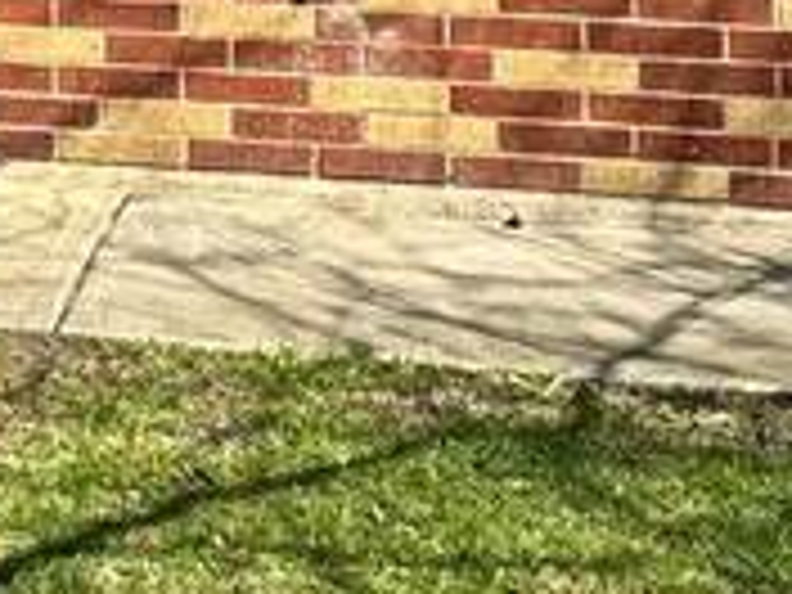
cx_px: -63
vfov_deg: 12.9
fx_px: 2334
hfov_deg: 18.6
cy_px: -526
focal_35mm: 102
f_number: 2.2
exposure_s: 1/1110
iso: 50
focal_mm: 2.22
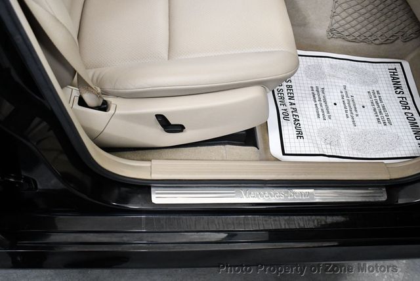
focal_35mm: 36
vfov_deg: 36.9
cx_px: 210
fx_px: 420
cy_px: 140
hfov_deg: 53.1
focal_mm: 18
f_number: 3.5
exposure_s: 1/125
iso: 2800
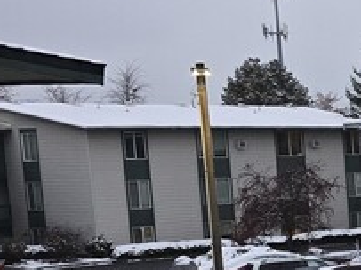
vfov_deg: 10.7
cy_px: 318
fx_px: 1417
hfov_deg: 11.4
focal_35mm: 136
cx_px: 928
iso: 400
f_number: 1.7
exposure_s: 1/120
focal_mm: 6.3
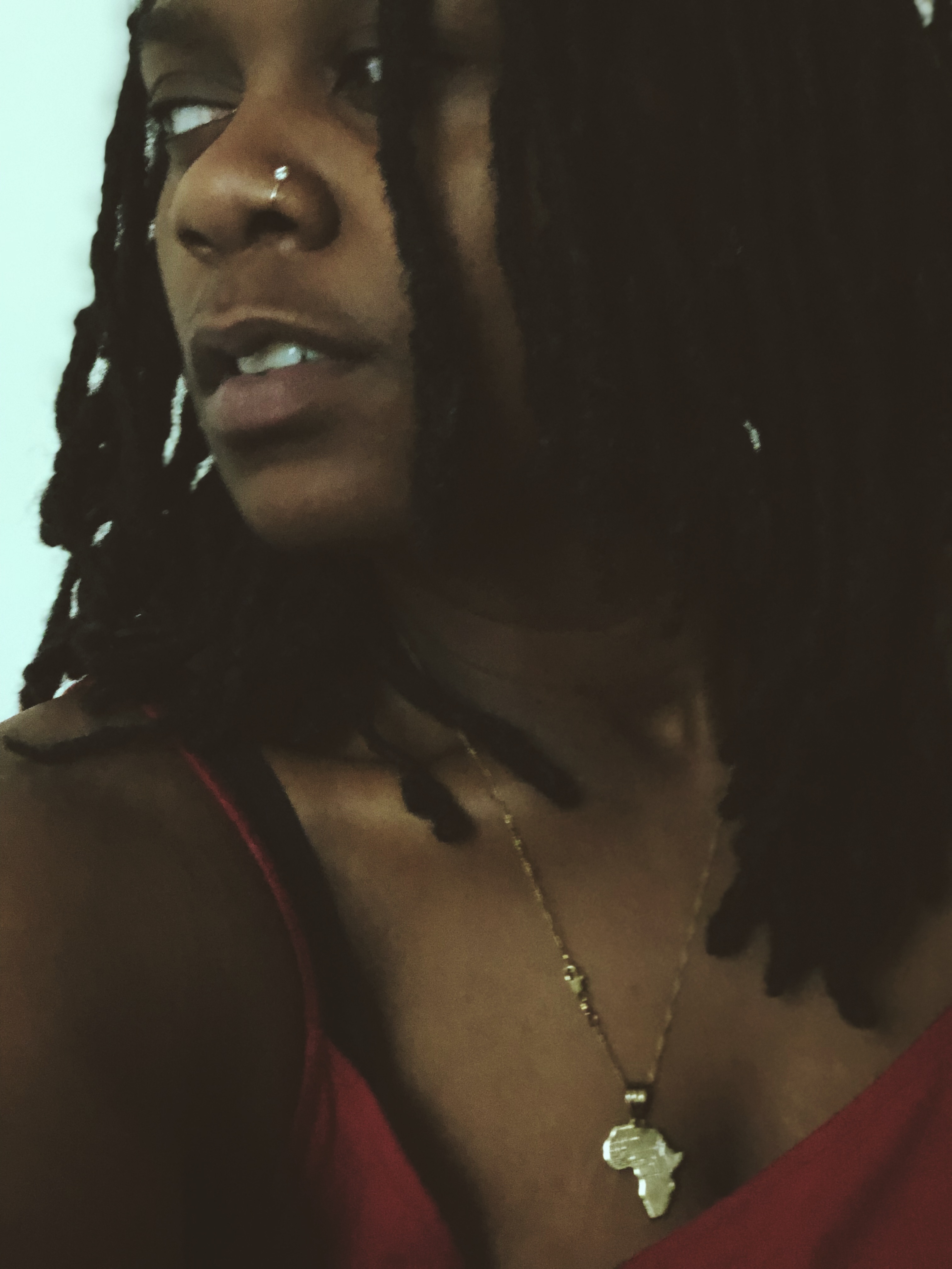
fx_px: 2090
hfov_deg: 25.7
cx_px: 476
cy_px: 634
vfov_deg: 33.8
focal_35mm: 57
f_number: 2.8
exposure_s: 1/60
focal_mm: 6.6
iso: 1250
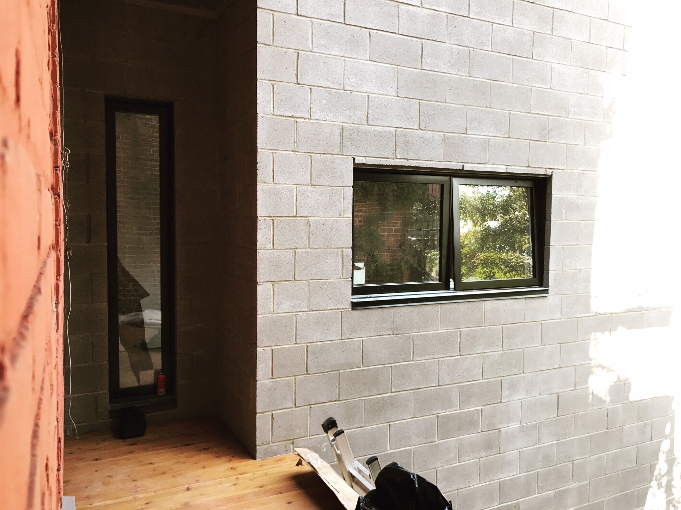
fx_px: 551
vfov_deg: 49.7
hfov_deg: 63.4
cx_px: 340
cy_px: 255
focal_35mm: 28
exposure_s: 1/120
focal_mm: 3.99
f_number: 1.8
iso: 25
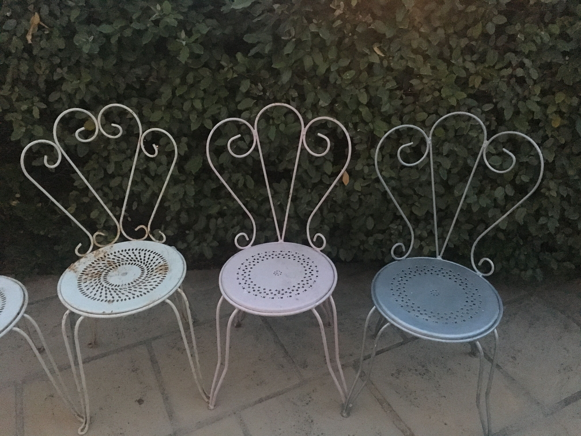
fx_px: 487
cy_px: 218
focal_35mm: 29
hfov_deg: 61.7
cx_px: 290
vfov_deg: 48.2
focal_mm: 4.15
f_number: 2.2
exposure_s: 1/17
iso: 1250
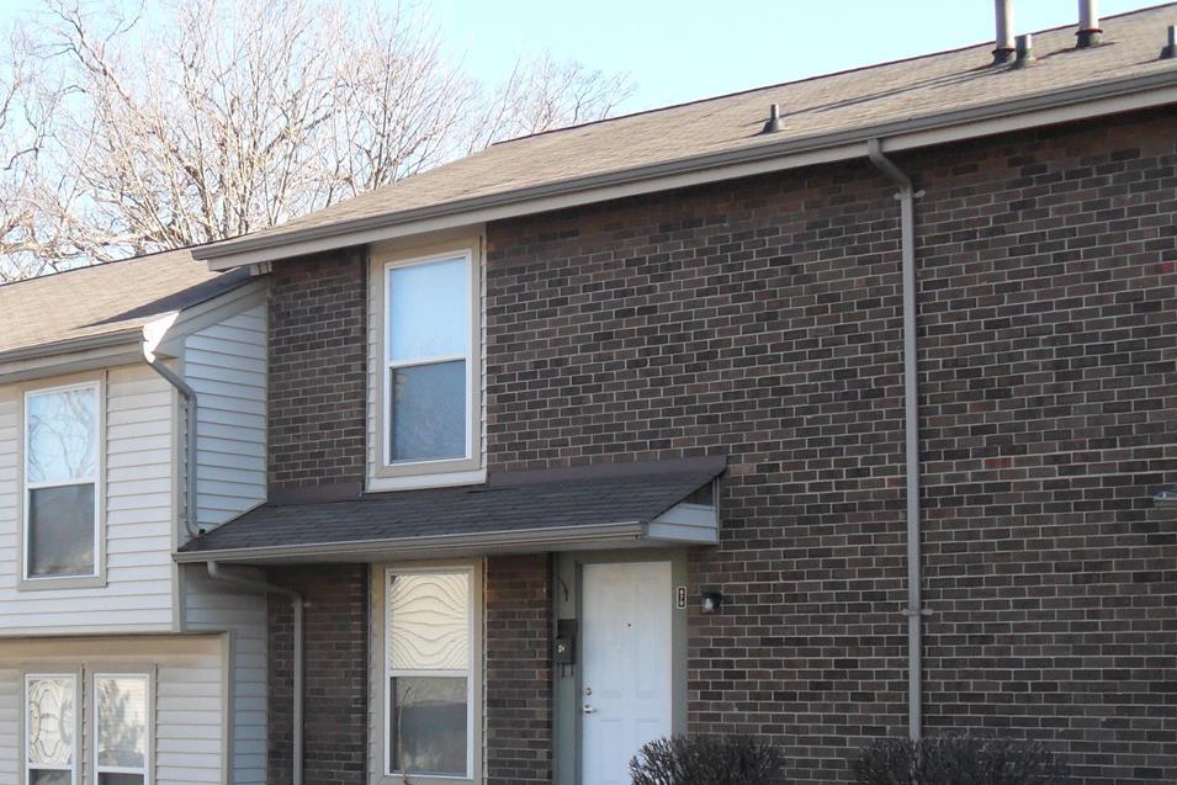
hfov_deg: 32.3
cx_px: 296
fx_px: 1995
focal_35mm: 61
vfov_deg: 21.9
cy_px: 651
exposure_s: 1/350
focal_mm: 6.3
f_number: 3
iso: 80
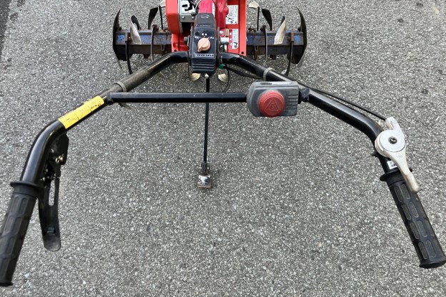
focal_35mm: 30
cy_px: 154
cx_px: 217
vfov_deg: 43.6
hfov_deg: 61.9
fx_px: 372
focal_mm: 3.99
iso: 250
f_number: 1.8
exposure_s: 1/50
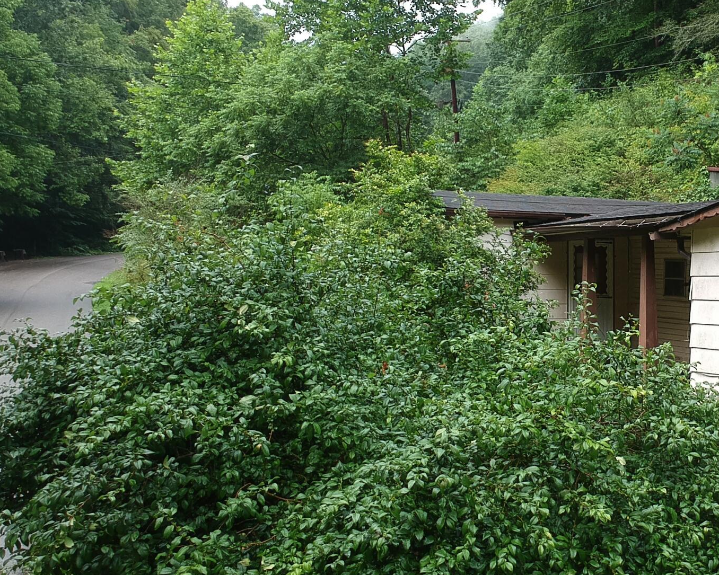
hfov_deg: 33.3
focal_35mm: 54
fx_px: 1149
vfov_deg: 28.1
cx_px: 616
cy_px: 304
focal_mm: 4.49
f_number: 2.6
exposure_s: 1/160
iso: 100
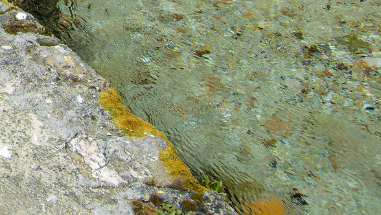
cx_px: -168
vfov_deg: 12.9
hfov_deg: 21.8
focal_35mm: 83
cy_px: -200
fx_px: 840
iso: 125
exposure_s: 1/100
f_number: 7.1
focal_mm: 13
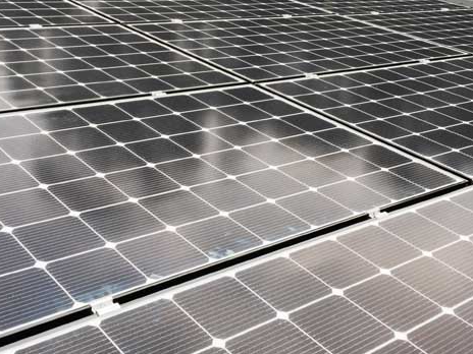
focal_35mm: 50
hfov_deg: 38.2
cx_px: 234
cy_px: 108
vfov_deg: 28.8
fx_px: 683
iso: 32
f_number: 2.2
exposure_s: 1/60
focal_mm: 4.15
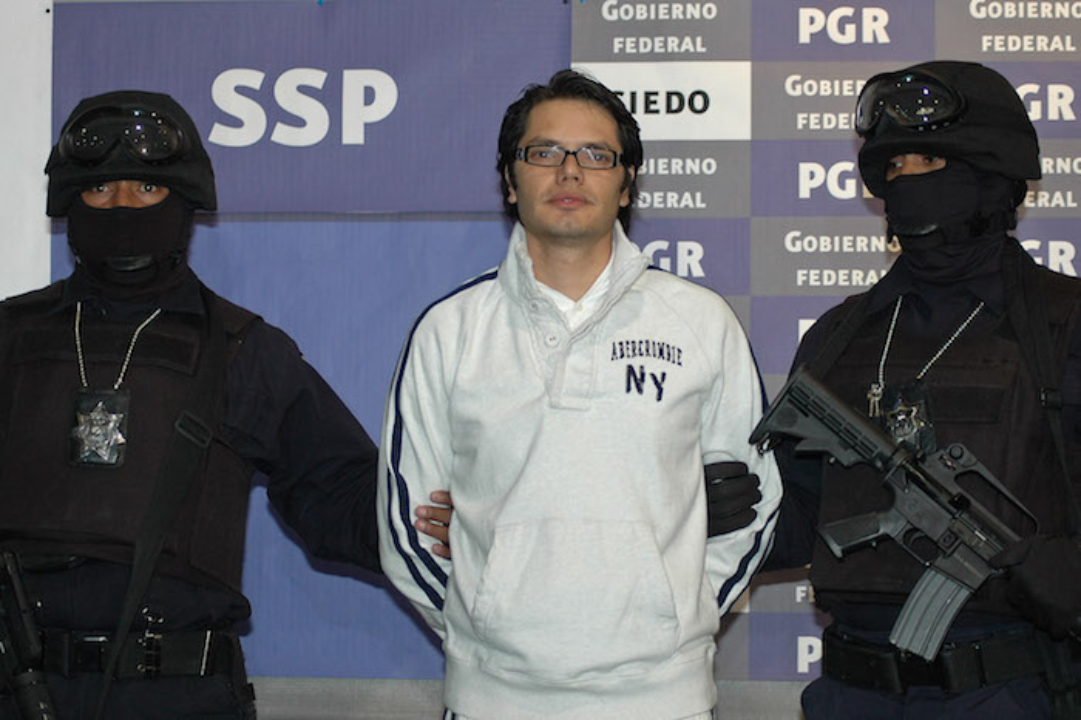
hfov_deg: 19.5
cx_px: 540
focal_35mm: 105
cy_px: 360
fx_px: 3151
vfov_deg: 13.0
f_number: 4
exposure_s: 1/60
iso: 500
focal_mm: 70
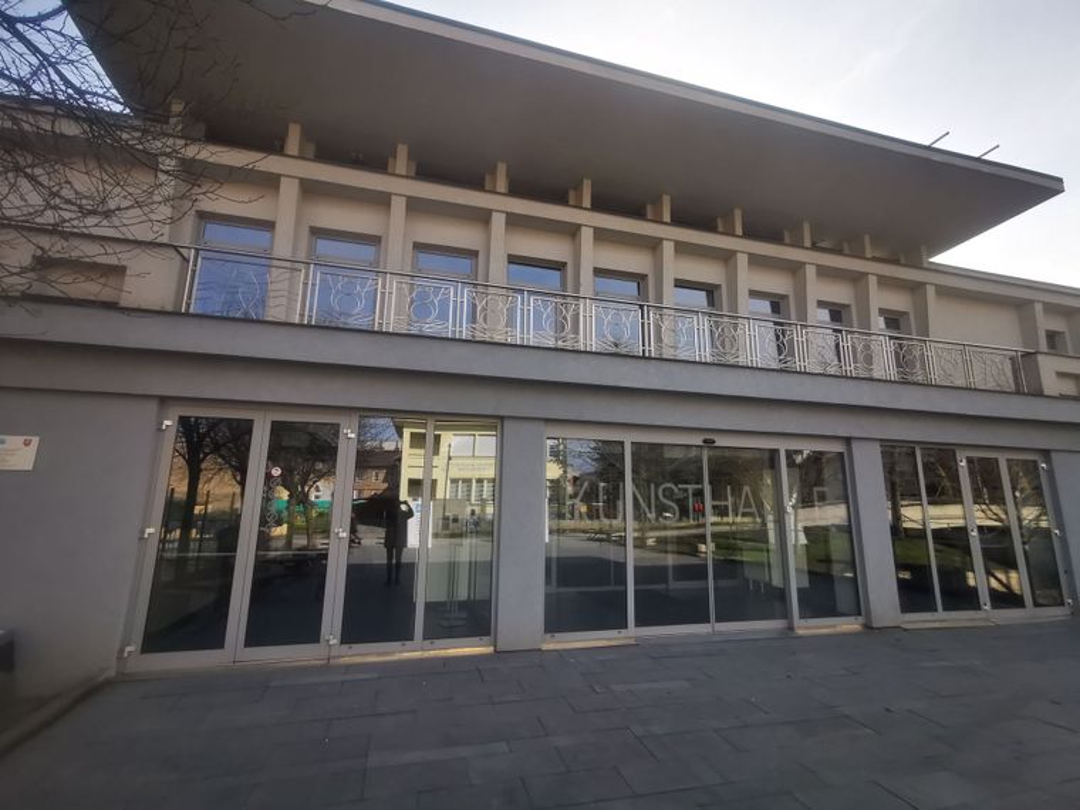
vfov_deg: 78.1
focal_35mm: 16
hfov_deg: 94.5
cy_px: 405
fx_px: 499
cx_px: 540
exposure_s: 1/422
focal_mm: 2.35
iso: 50
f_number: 2.2
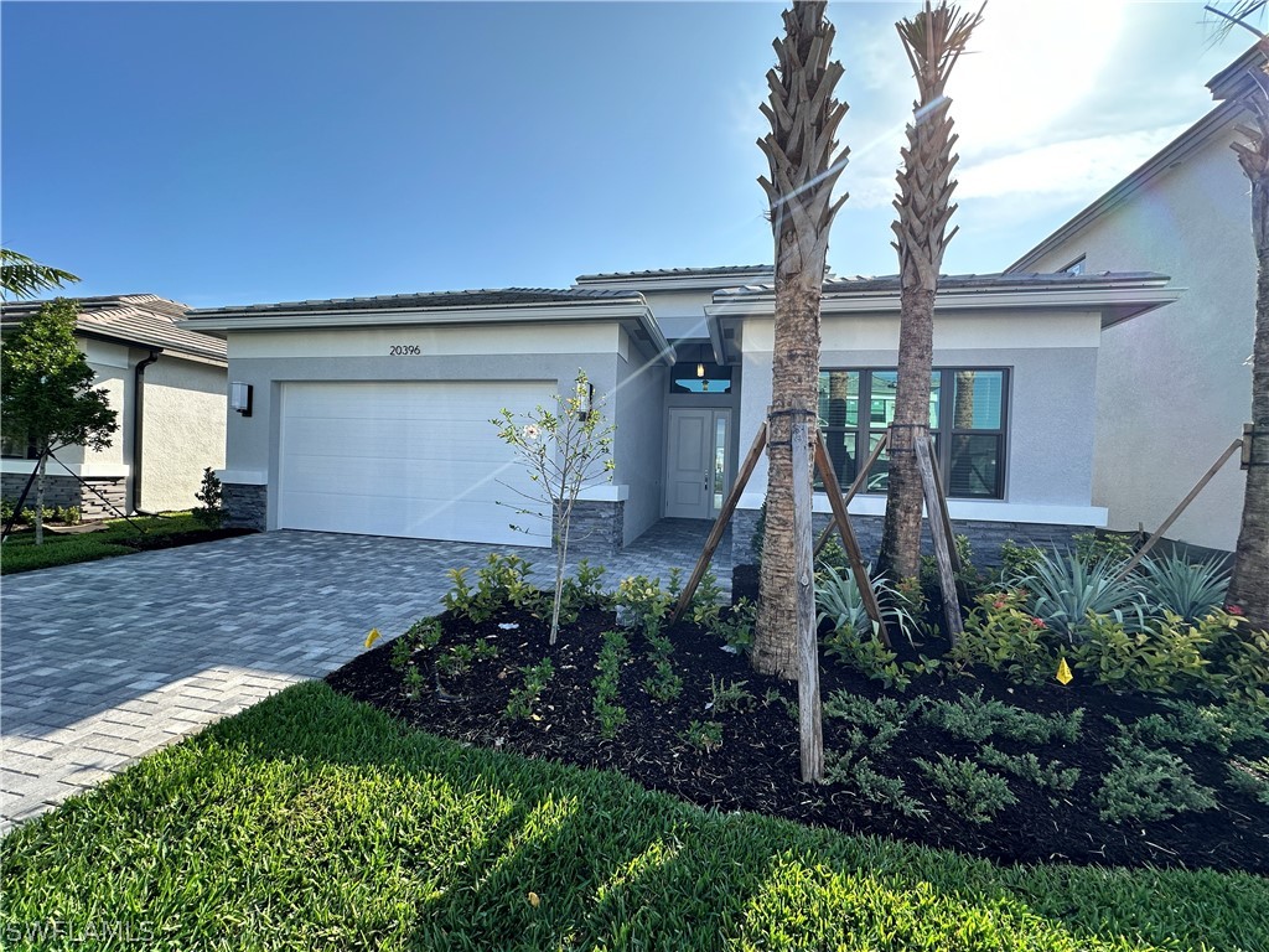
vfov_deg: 85.7
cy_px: 476
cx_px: 634
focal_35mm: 14
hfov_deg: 102.1
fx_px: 513
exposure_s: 1/979
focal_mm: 2.22
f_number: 2.2
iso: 40
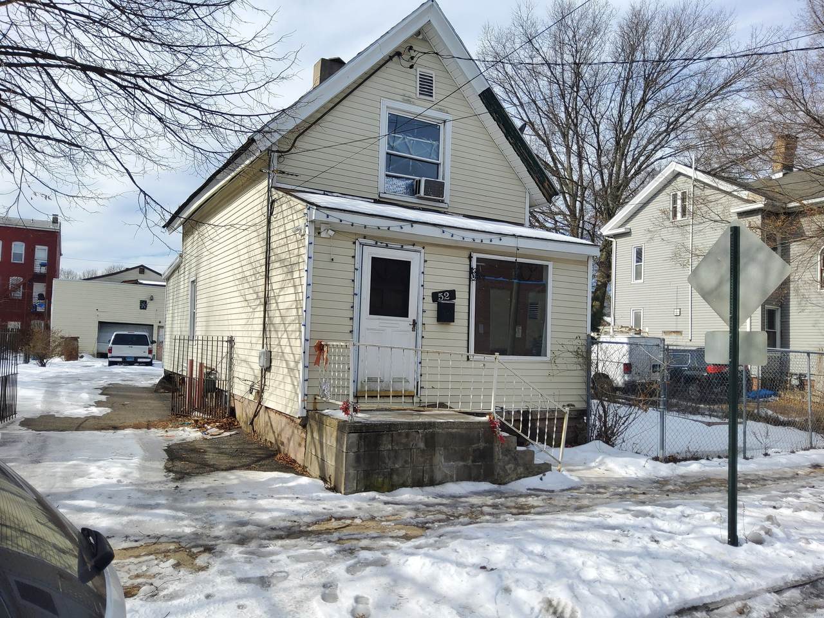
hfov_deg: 67.3
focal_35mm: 26
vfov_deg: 53.1
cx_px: 412
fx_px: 619
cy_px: 309
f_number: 2
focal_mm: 3.08
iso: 50
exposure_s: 1/1179
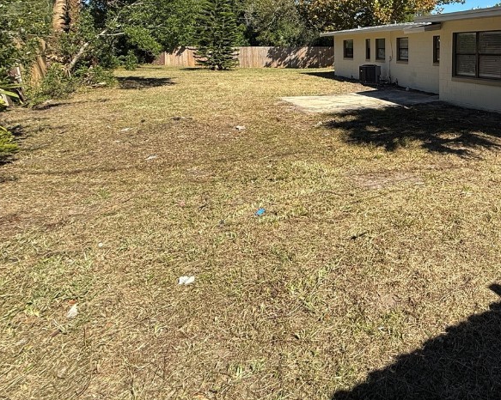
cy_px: 82
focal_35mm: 24
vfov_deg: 54.8
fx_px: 356
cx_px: 432
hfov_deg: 61.5
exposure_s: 1/1068
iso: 50
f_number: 2.2
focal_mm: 2.22
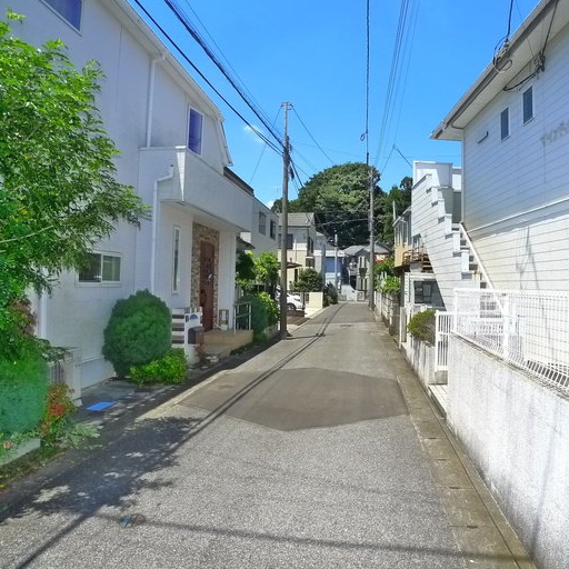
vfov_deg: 55.6
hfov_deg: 55.1
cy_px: 279
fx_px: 539
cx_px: 348
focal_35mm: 29
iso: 400
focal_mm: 5.1
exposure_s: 1/500
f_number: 4
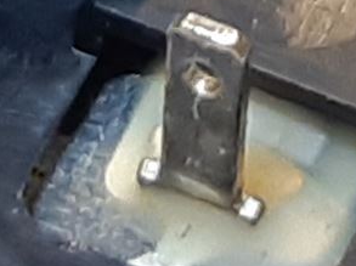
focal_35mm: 182
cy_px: -525
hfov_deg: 10.4
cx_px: 600
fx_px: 1869
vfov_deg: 7.3
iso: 100
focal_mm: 3.93
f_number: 1.7
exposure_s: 1/50
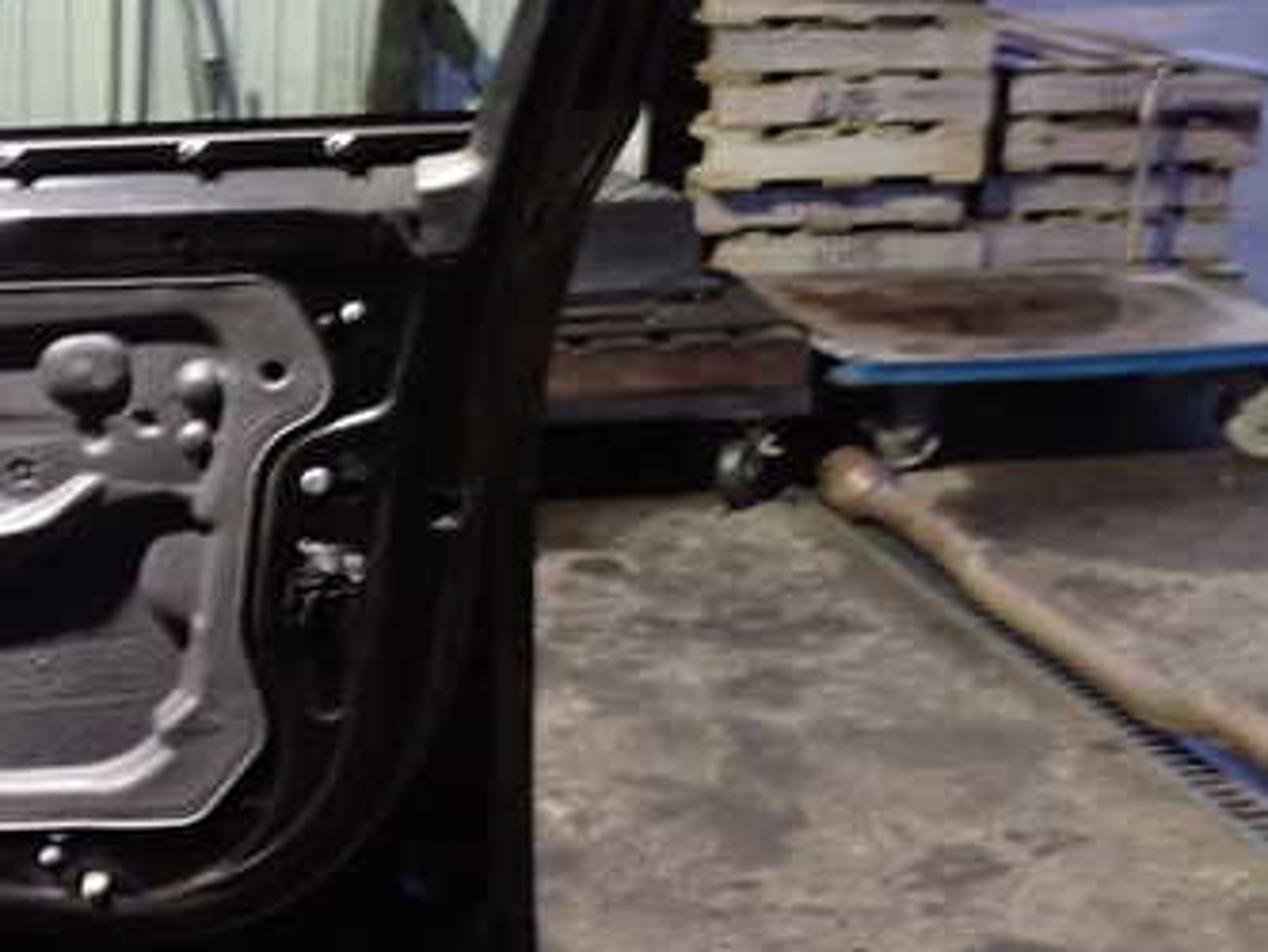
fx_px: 1979
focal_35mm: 54
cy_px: 206
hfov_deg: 34.8
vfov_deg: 26.6
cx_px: 320
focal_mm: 5.4
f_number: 2.3
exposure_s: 1/13
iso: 800
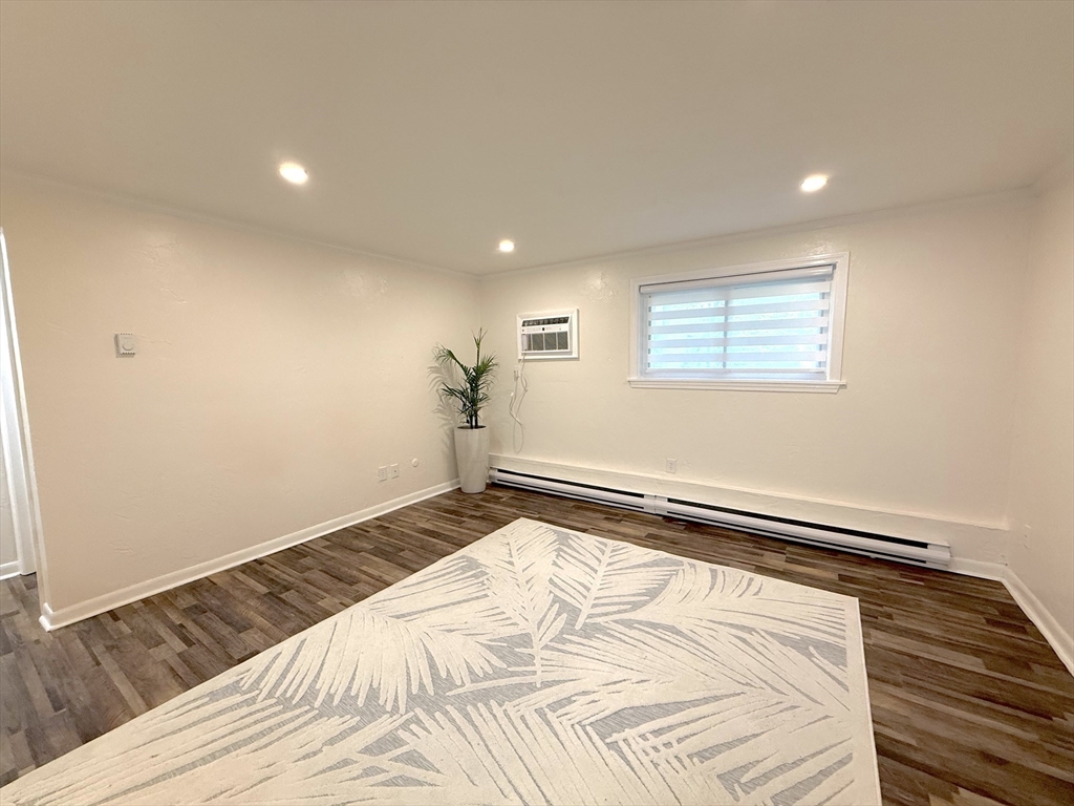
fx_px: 434
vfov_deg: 85.7
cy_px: 403
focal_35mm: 14
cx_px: 537
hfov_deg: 102.1
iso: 320
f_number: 2.2
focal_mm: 2.22
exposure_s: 1/120
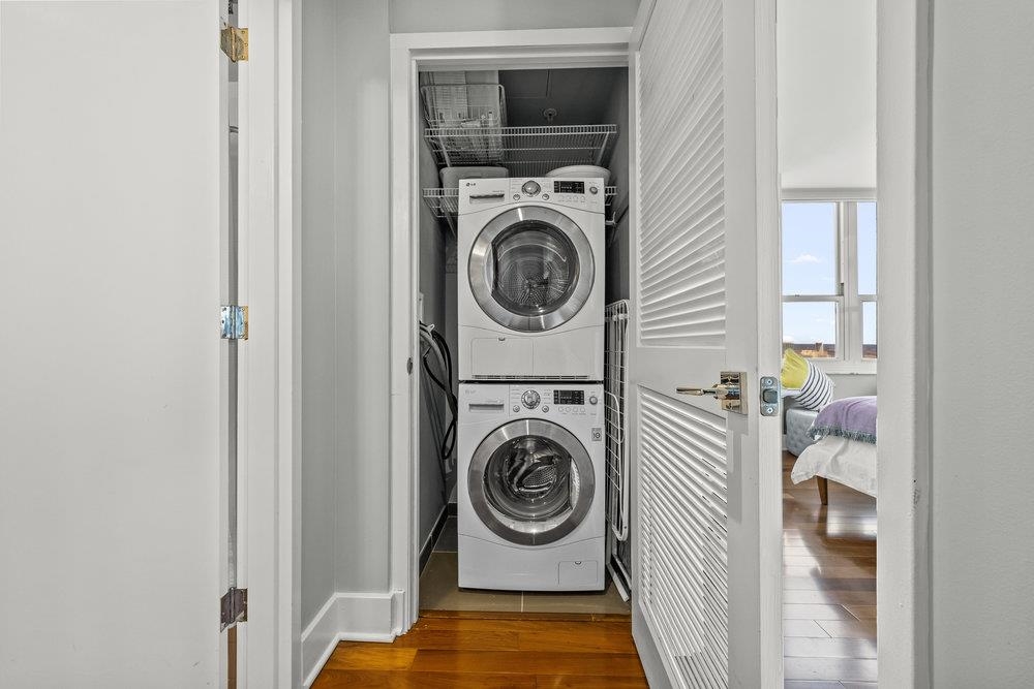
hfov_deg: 104.2
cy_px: 344
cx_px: 517
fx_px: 402
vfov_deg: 81.2
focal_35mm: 14
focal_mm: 14
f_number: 8
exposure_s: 1/13
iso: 800
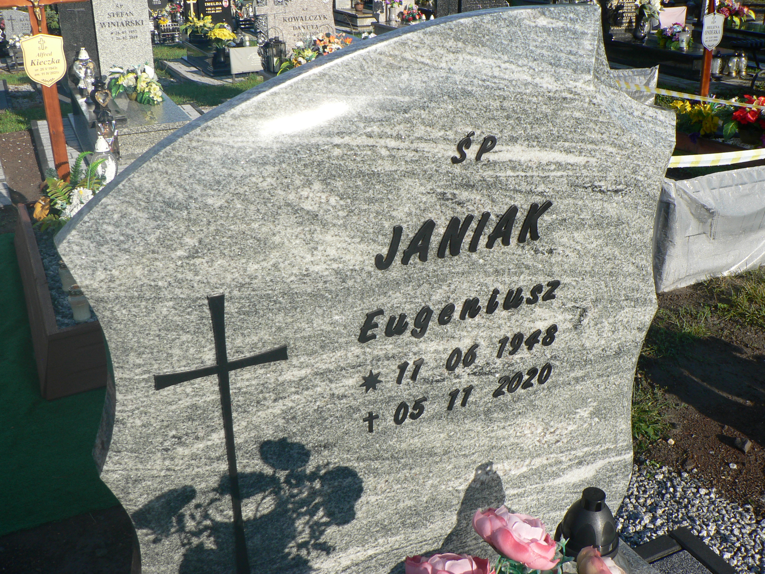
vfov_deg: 39.7
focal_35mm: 36
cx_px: 382
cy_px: 287
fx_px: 796
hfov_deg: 51.4
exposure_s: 1/320
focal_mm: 6
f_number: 5
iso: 80
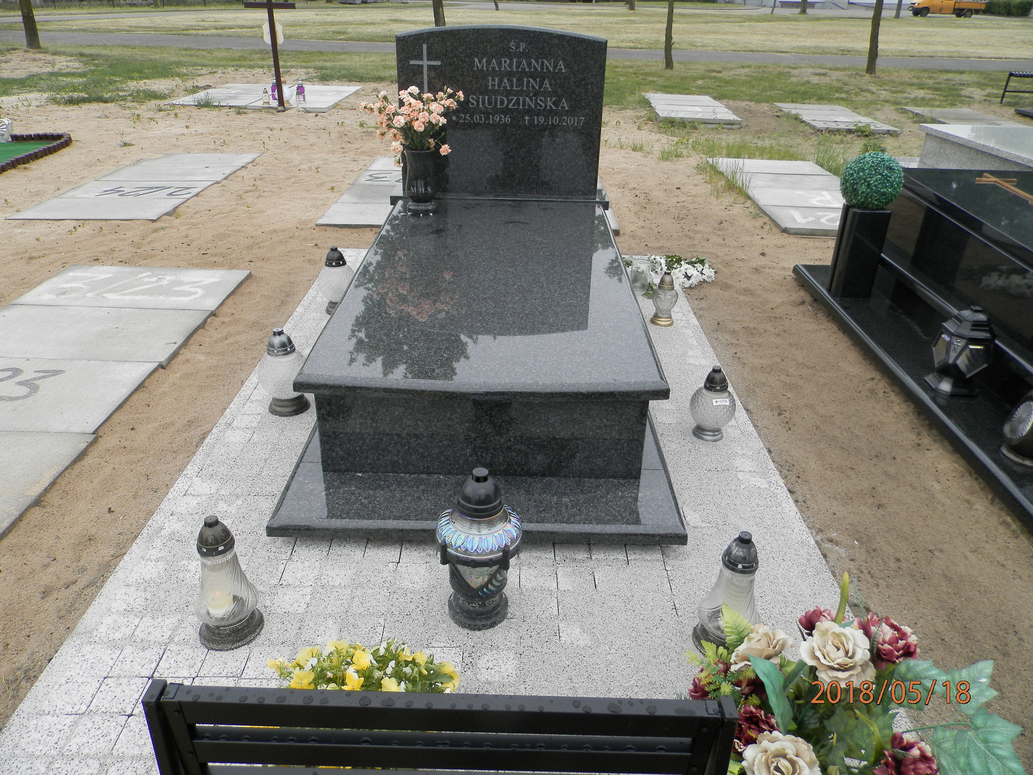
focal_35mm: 25
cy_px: 388
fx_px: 746
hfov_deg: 69.4
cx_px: 516
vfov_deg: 54.9
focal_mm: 4.5
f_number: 3.1
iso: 80
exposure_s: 1/100
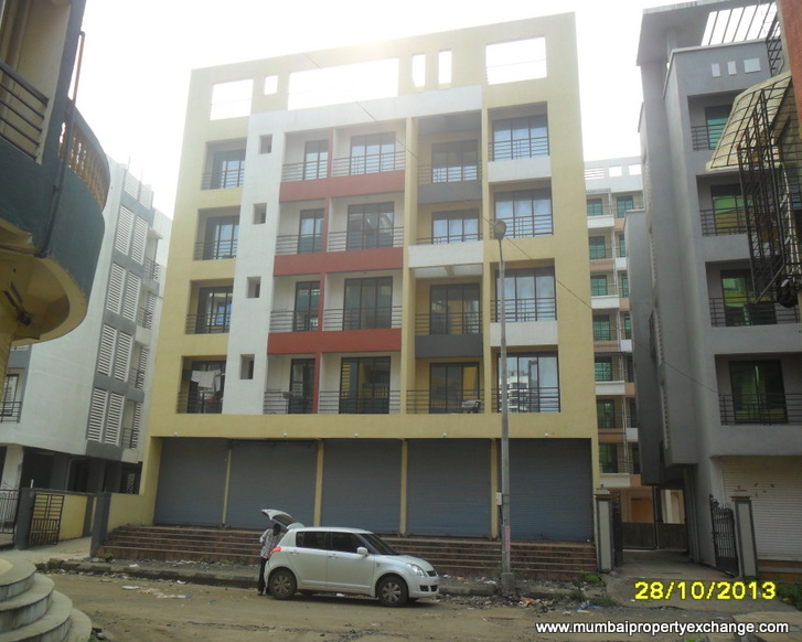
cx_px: 370
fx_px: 689
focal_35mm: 29
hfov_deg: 60.4
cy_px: 323
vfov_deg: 50.0
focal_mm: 4.9
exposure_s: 1/500
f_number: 3.5
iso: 100
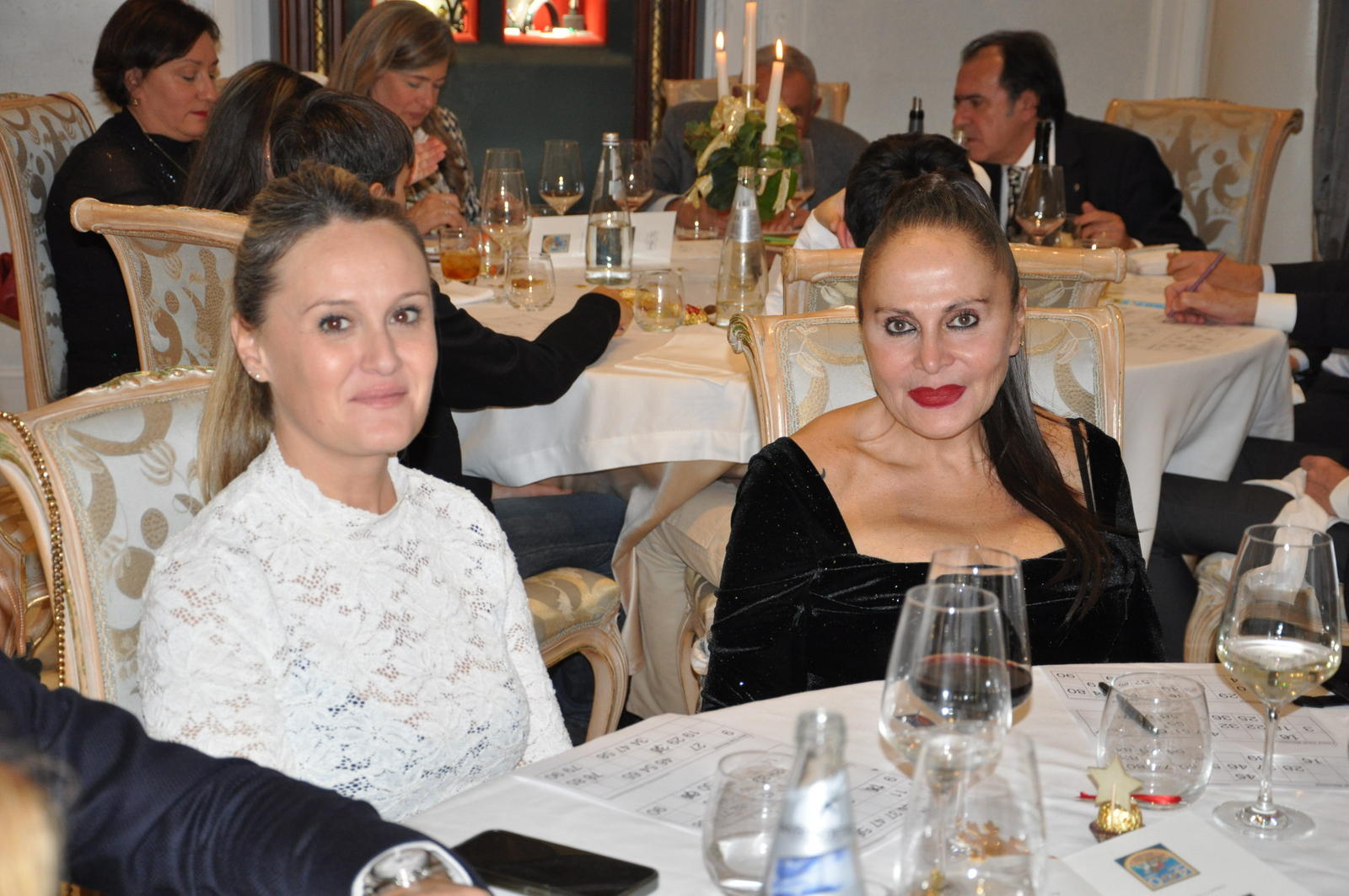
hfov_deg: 28.1
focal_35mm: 72
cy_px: 448
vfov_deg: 18.9
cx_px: 674
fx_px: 2695
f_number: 4.8
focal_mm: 48
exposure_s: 1/60
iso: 800
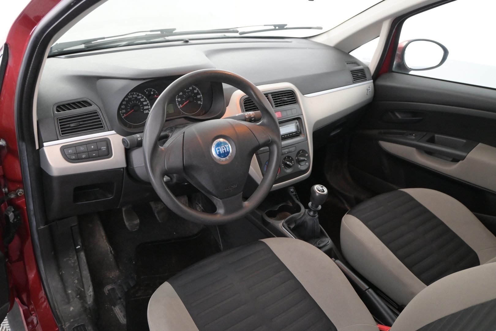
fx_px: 413
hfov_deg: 61.9
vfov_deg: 43.6
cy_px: 166
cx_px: 248
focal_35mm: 30
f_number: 3.8
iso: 2500
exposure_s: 1/40
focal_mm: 20
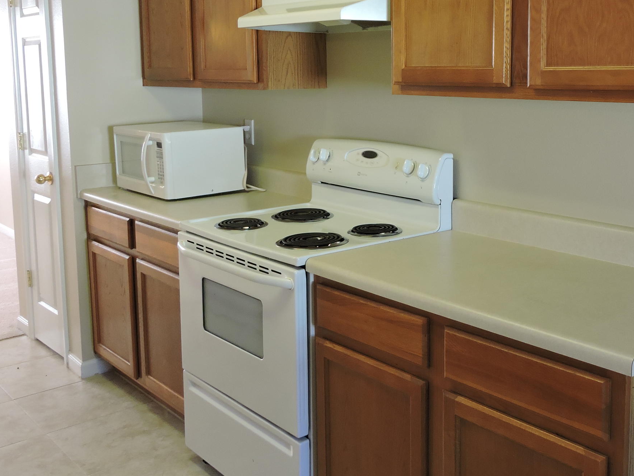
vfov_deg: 34.9
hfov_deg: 45.1
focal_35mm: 41
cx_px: 424
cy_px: 166
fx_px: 751
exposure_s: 1/30
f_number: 3.3
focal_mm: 4.3
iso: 180
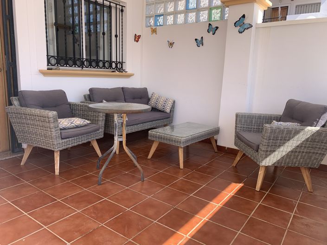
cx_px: 164
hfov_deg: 67.3
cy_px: 122
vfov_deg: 53.0
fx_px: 245
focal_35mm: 26
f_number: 1.8
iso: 25
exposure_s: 1/808
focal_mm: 4.25
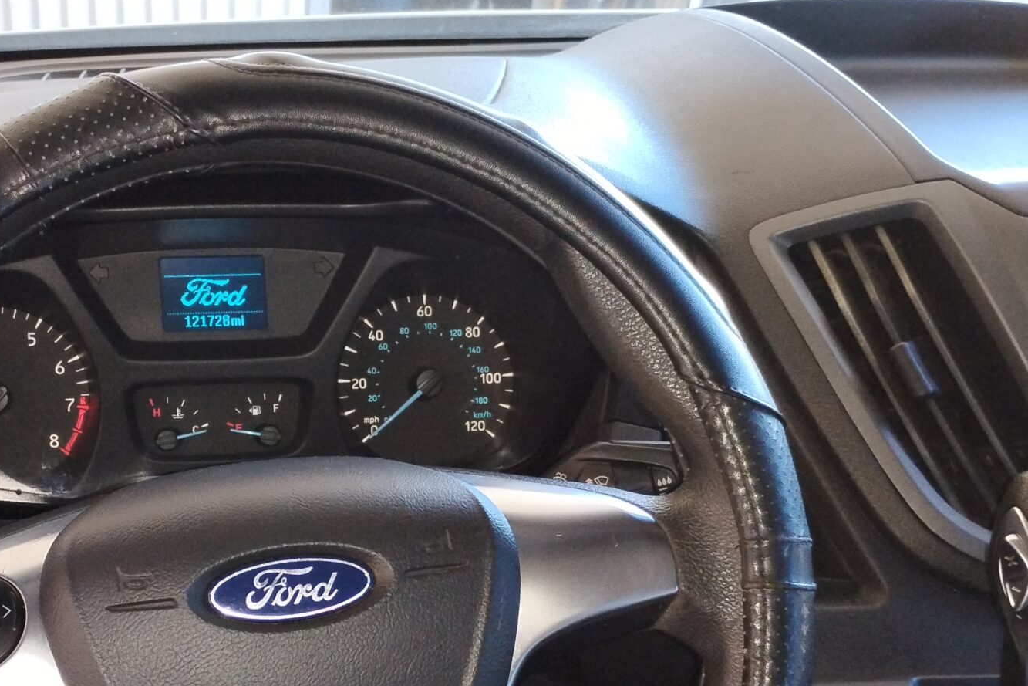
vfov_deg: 23.9
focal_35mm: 56
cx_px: 362
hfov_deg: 35.4
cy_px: 542
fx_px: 1599
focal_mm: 4.26
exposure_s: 1/60
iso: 597
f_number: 1.8
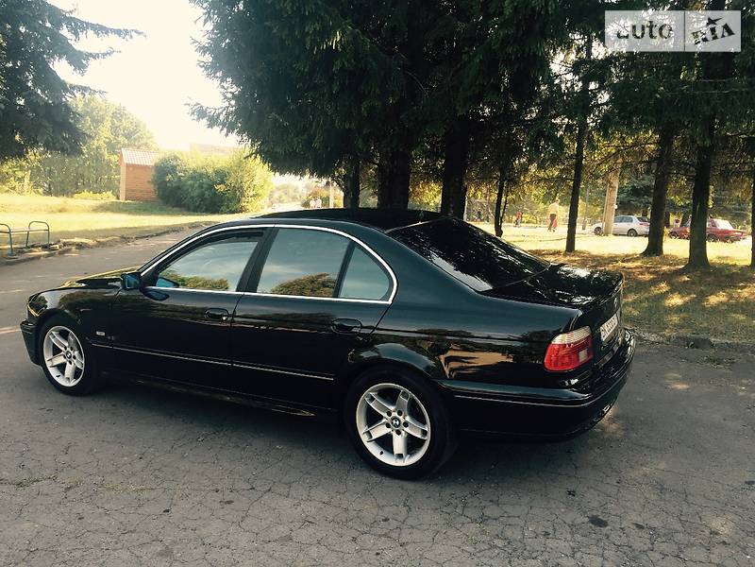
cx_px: 378
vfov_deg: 48.2
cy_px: 284
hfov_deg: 61.7
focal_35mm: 29
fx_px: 633
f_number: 2.2
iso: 32
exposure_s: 1/191
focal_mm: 4.2
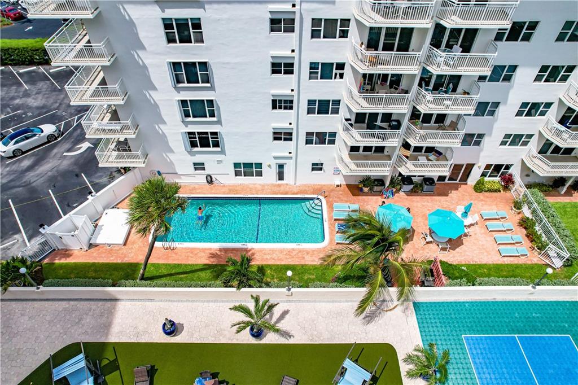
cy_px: 192
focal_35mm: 22
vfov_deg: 57.2
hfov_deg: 78.6
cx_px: 289
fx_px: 353
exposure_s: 1/3200
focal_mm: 8.38
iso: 120
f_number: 2.8
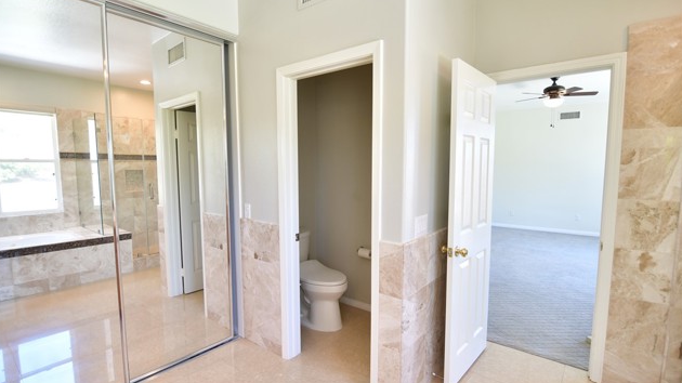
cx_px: 341
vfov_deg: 63.8
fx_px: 307
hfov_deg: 95.9
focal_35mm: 17
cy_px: 204
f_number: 2.8
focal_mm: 11
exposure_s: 1/100
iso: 400
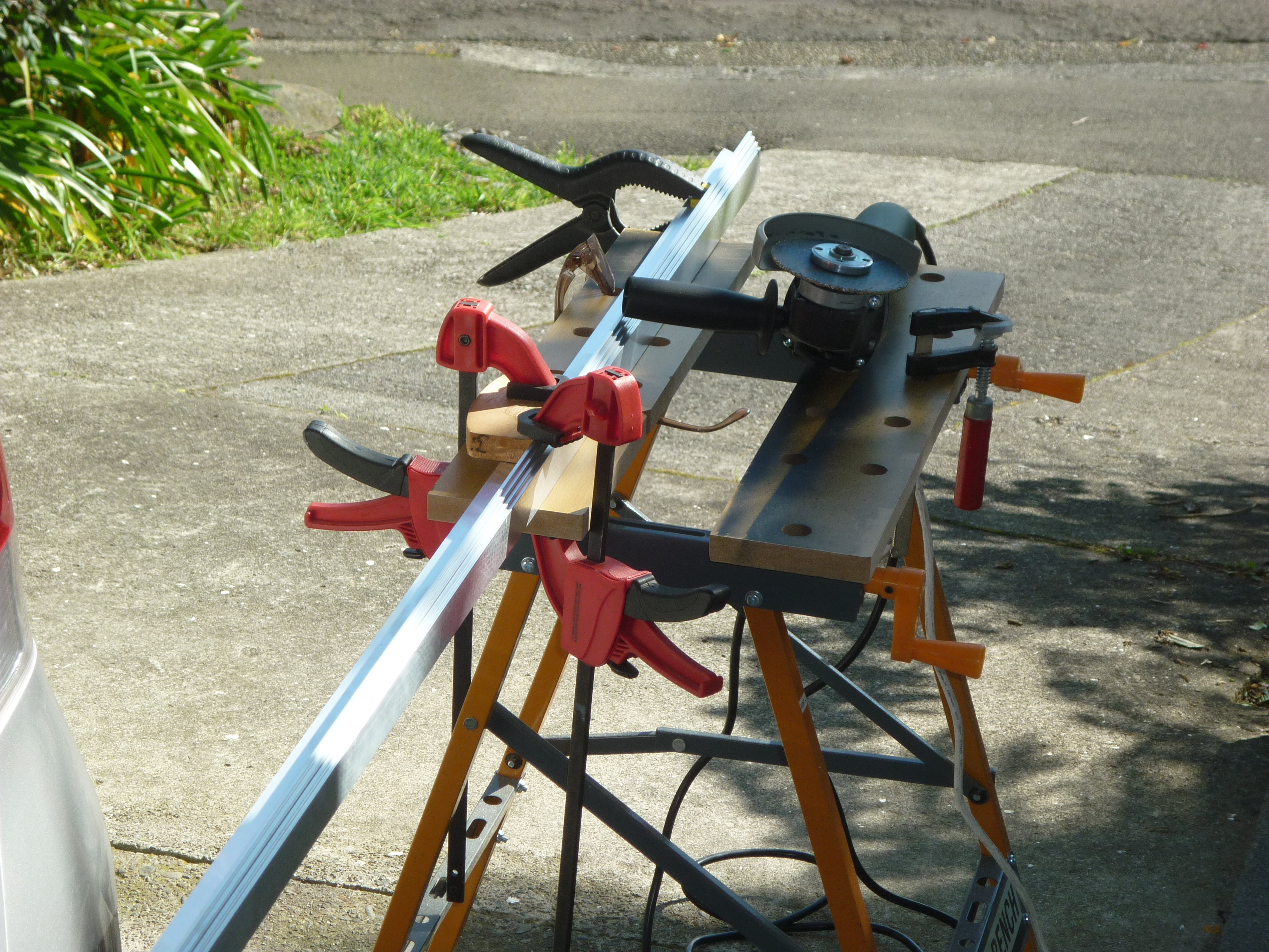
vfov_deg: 13.8
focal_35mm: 107
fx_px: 3923
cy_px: 476
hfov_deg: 18.4
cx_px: 634
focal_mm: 17.7
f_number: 5.1
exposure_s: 1/320
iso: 100
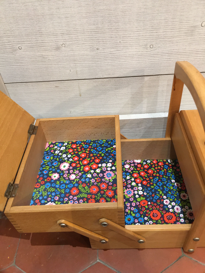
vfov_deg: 61.7
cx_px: 102
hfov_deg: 48.2
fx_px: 229
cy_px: 136
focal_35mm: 29
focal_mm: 4.15
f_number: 2.2
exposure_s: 1/17
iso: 200
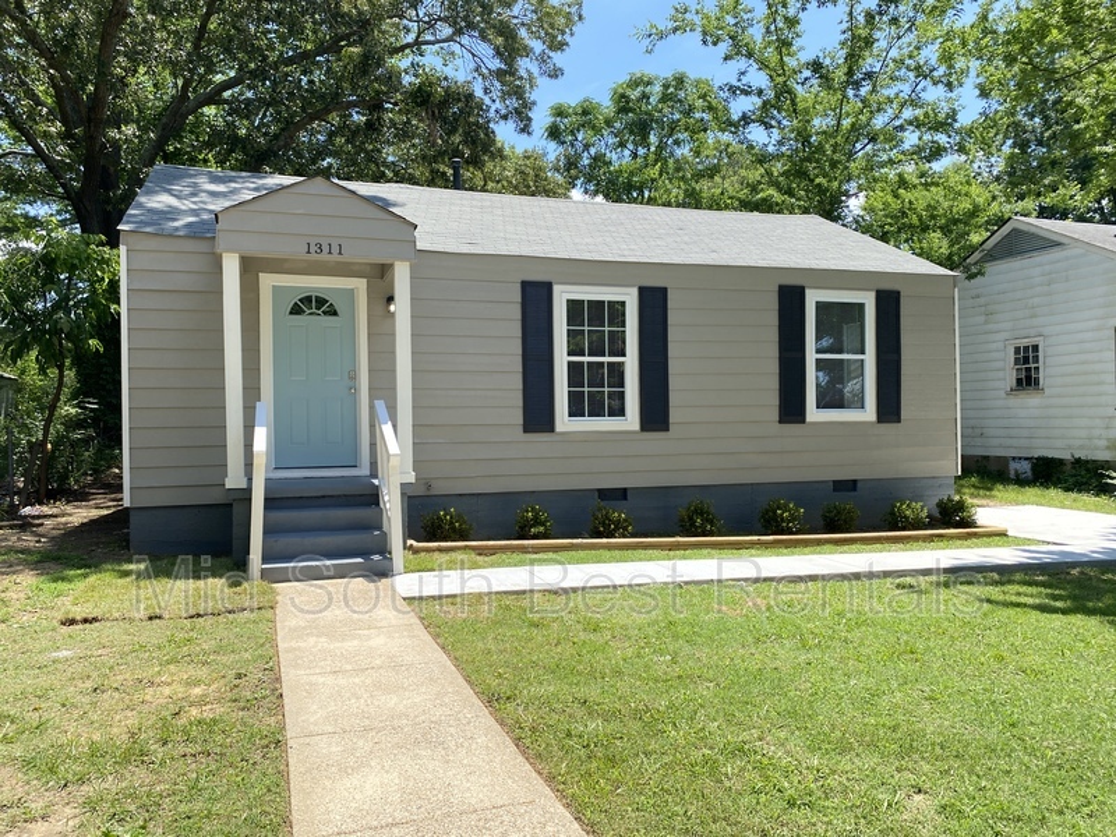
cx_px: 558
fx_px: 838
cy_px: 418
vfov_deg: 53.1
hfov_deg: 67.3
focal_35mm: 26
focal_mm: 4.25
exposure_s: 1/942
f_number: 1.8
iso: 32
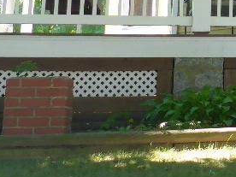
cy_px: -120
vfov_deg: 10.8
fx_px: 886
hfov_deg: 13.9
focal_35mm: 130
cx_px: 386
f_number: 3.3
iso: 100
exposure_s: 1/80
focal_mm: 4.9
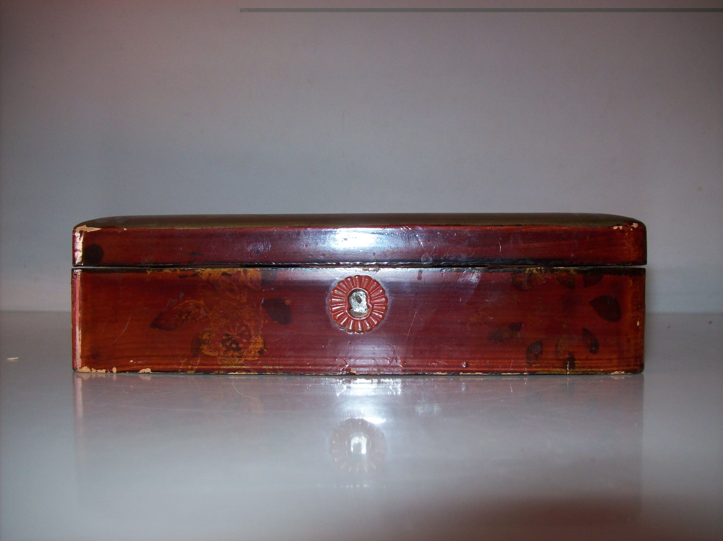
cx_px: 362
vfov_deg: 39.6
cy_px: 270
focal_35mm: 36
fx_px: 752
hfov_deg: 51.4
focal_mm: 6
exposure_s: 1/64
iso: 80
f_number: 2.7
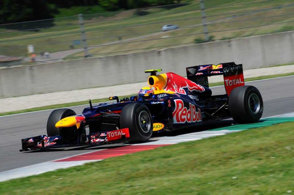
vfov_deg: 4.6
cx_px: 147
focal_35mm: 300
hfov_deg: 6.9
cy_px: 98
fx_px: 2447
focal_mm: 200
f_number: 10
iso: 200
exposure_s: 1/500
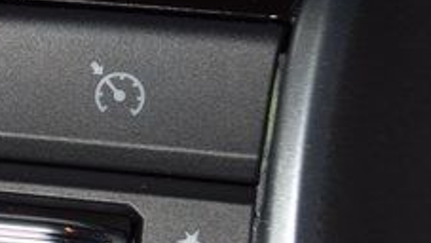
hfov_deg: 8.7
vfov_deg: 5.0
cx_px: -148
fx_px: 2784
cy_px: 214
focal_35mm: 243
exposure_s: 1/60
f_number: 8
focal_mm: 55
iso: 100
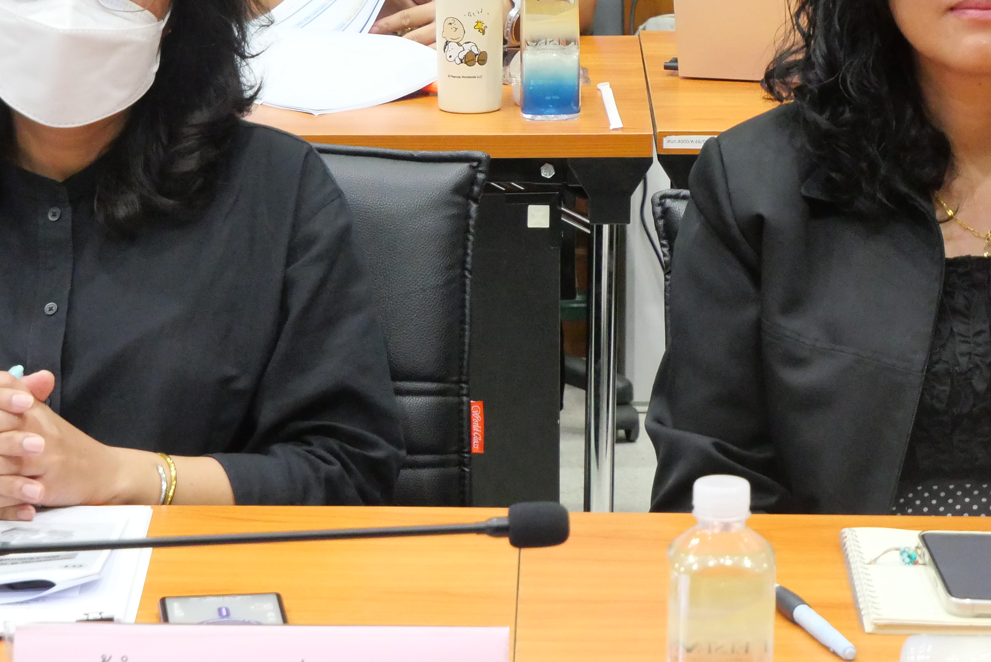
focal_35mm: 158
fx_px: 4352
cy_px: 178
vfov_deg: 8.7
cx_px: 483
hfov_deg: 13.0
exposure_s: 1/50
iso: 3200
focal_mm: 43
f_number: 5.6
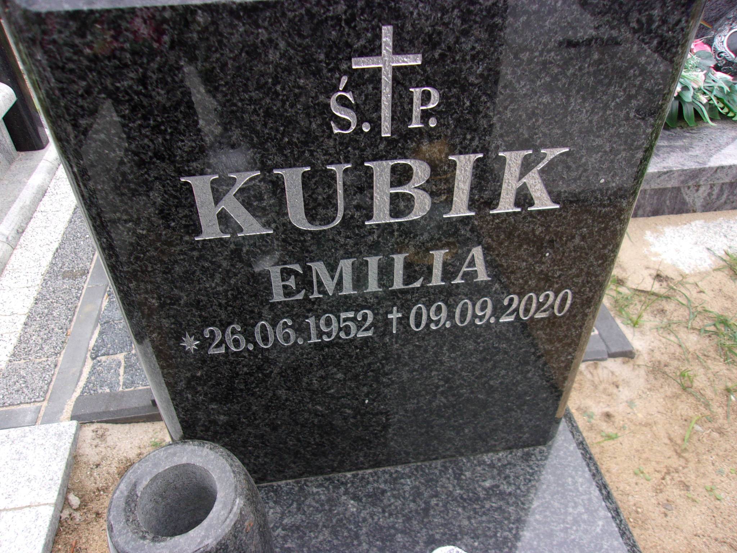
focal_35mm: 27
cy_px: 276
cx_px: 368
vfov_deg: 51.4
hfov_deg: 65.3
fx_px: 575
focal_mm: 4.9
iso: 80
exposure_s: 1/75
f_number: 3
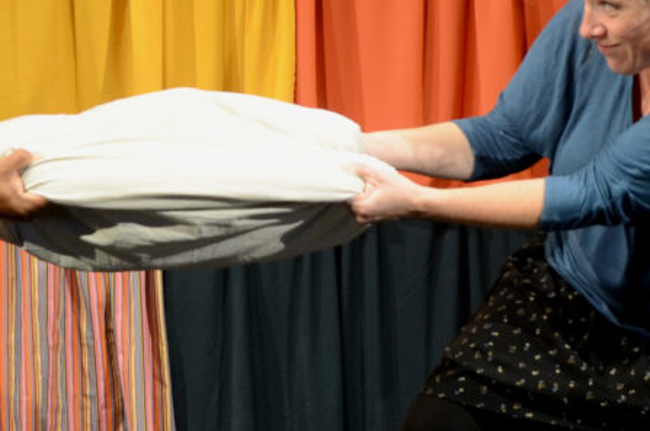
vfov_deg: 11.6
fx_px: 2126
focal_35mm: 118
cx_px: 135
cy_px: 154
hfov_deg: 17.3
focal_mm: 22
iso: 640
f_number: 4
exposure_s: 1/40
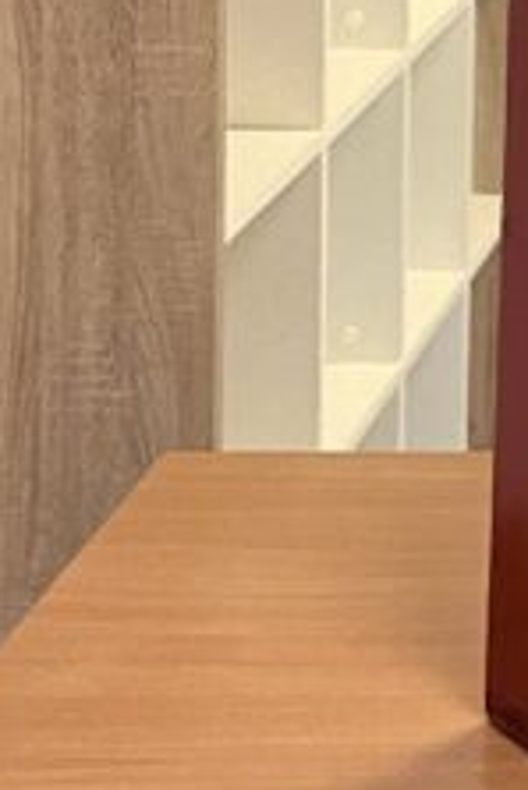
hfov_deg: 9.3
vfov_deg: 15.8
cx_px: 1442
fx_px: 2724
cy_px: -188
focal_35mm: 124
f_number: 1.6
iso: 200
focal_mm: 5.1
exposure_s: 1/50
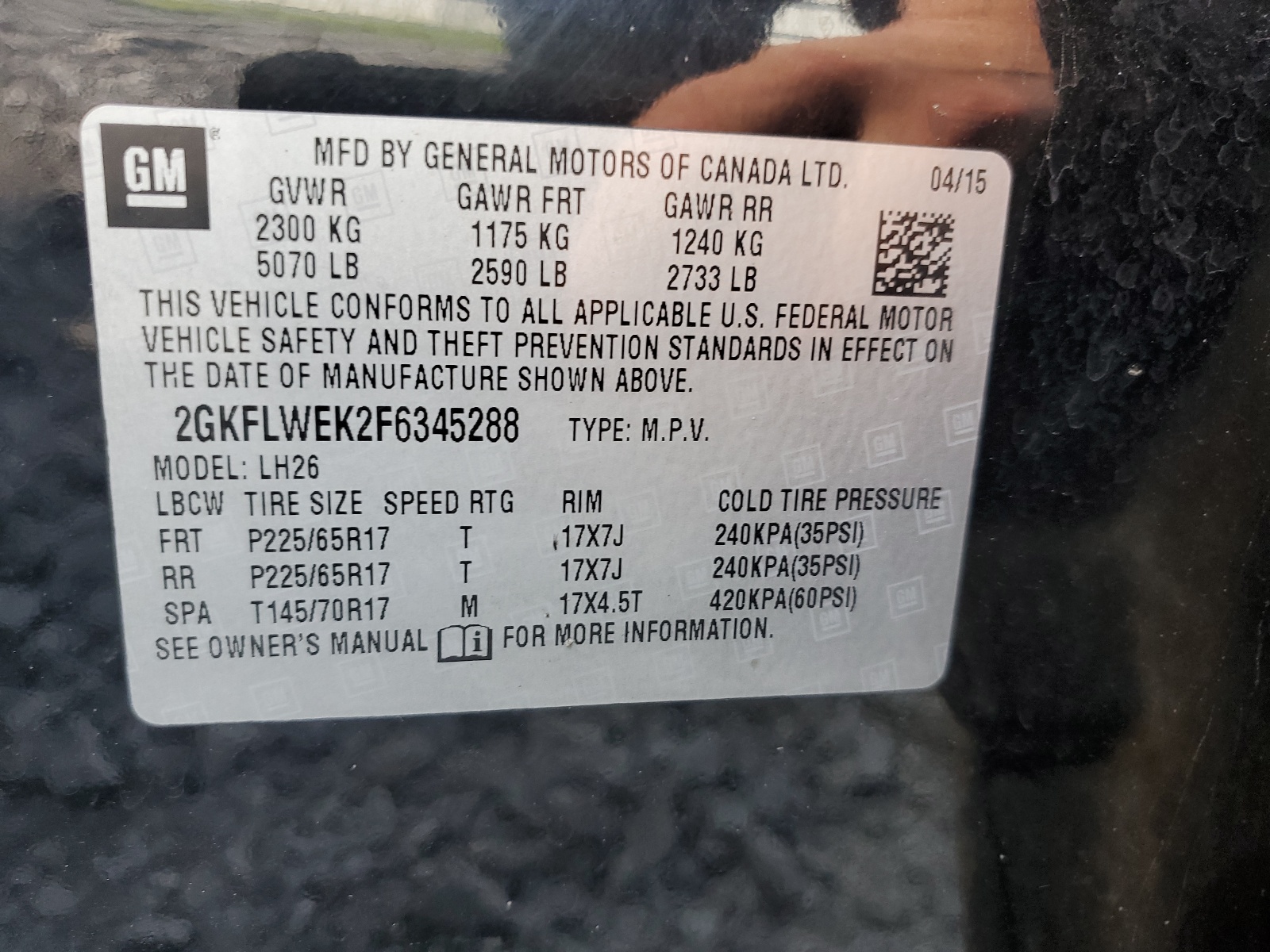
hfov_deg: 67.3
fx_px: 954
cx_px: 635
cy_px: 476
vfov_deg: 53.1
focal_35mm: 26
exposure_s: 1/60.2
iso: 63
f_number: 1.5
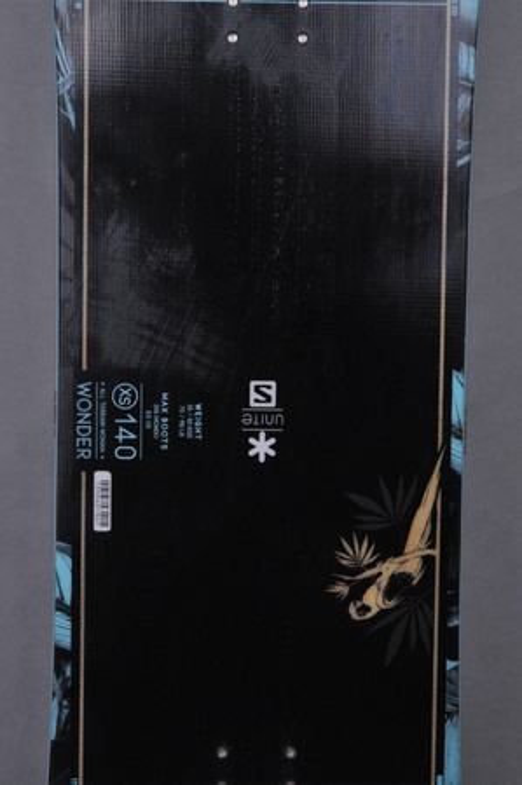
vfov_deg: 15.2
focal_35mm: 135
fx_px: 2943
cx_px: 261
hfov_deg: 10.1
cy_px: 392
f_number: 13
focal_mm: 90
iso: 3200
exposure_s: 1/125
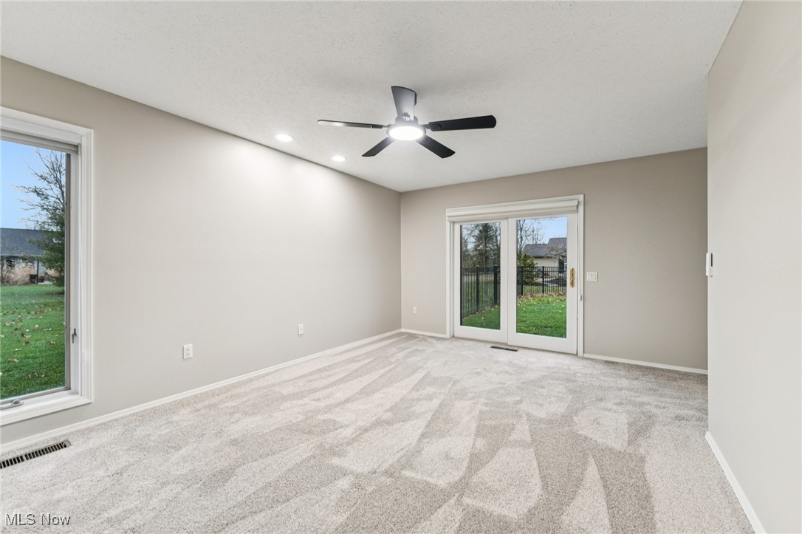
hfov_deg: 104.3
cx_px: 401
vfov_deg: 81.2
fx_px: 312
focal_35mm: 14
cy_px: 267
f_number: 4
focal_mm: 14
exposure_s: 1/25
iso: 200
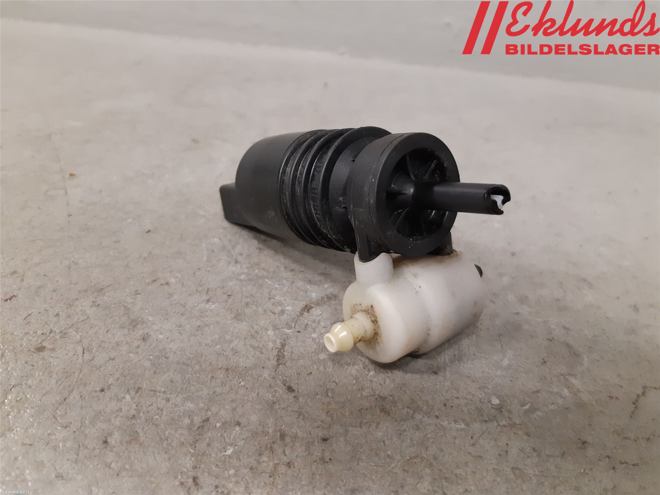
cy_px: 248
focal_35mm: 26
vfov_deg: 53.1
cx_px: 330
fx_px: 496
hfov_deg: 67.3
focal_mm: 3.93
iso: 250
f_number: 1.7
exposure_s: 1/50
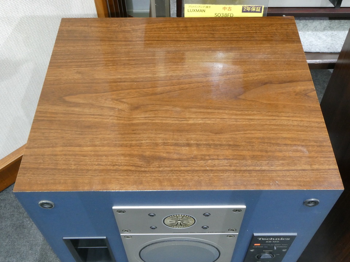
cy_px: 131
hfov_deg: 50.1
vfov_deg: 38.7
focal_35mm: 37
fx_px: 374
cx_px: 175
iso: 400
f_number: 7.1
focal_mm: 6.7
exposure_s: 1/2
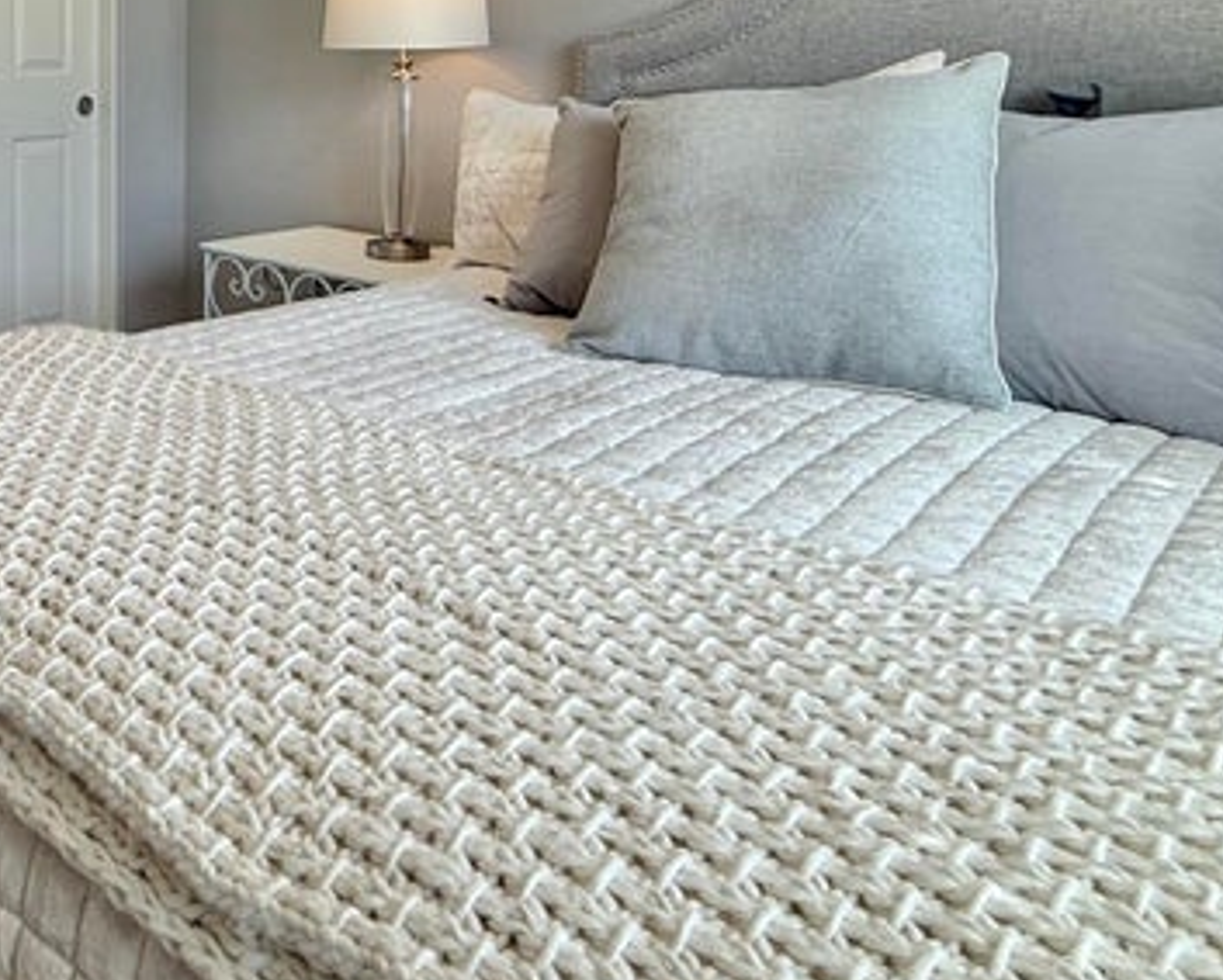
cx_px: 64
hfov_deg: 47.2
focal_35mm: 33
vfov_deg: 41.8
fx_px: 1195
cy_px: 139
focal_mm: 2.22
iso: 50
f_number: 2.2
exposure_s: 1/134
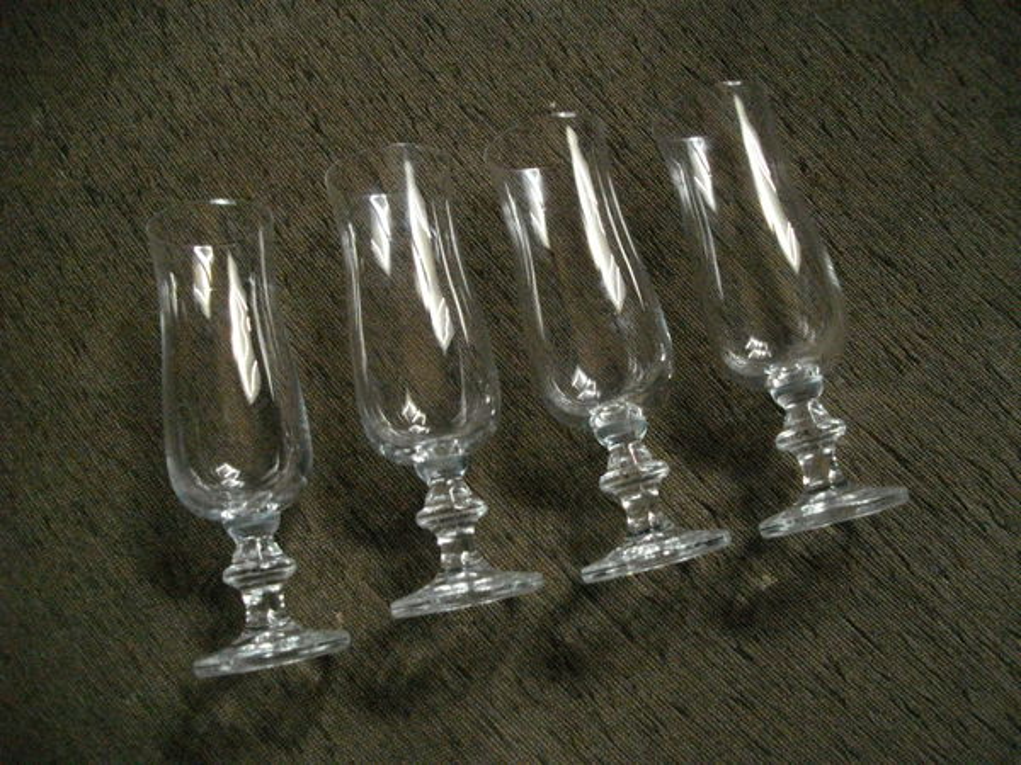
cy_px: 382
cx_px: 510
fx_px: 914
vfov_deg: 45.4
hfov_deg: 58.4
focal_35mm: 31
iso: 800
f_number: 2.9
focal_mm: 5.7
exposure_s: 1/25
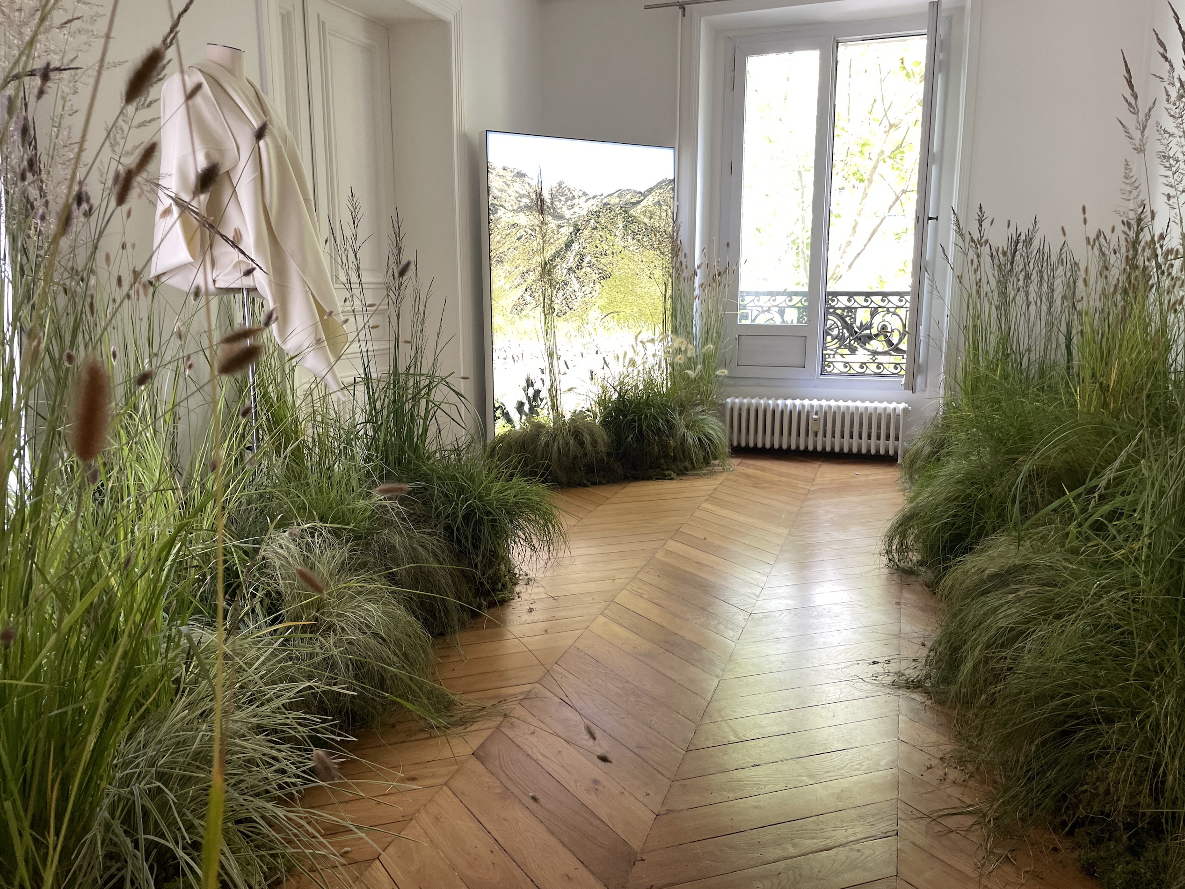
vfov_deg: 53.1
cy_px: 444
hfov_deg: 67.3
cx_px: 592
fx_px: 890
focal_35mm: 26
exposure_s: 1/114
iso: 125
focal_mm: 4.2
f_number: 1.6
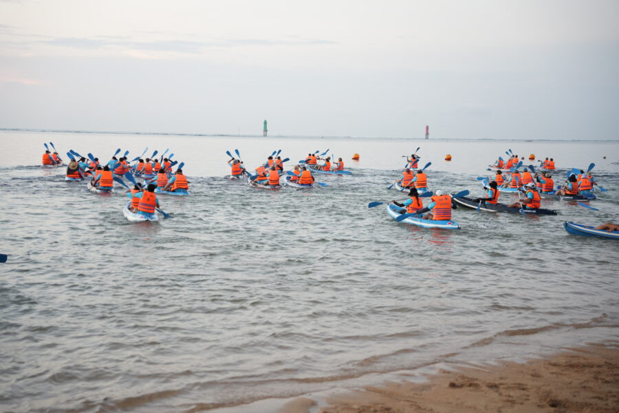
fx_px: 995
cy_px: 206
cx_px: 310
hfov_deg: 34.5
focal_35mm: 58
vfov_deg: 23.4
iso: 800
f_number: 2.8
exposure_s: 1/250
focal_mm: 57.9
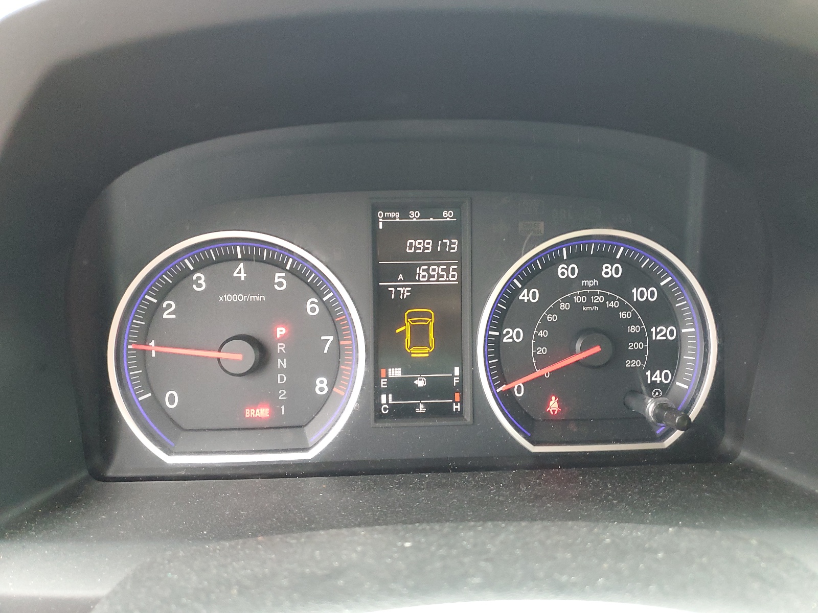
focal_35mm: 26
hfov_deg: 67.3
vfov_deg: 53.1
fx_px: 614
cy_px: 306
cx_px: 409
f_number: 1.5
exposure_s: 1/60.2
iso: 280
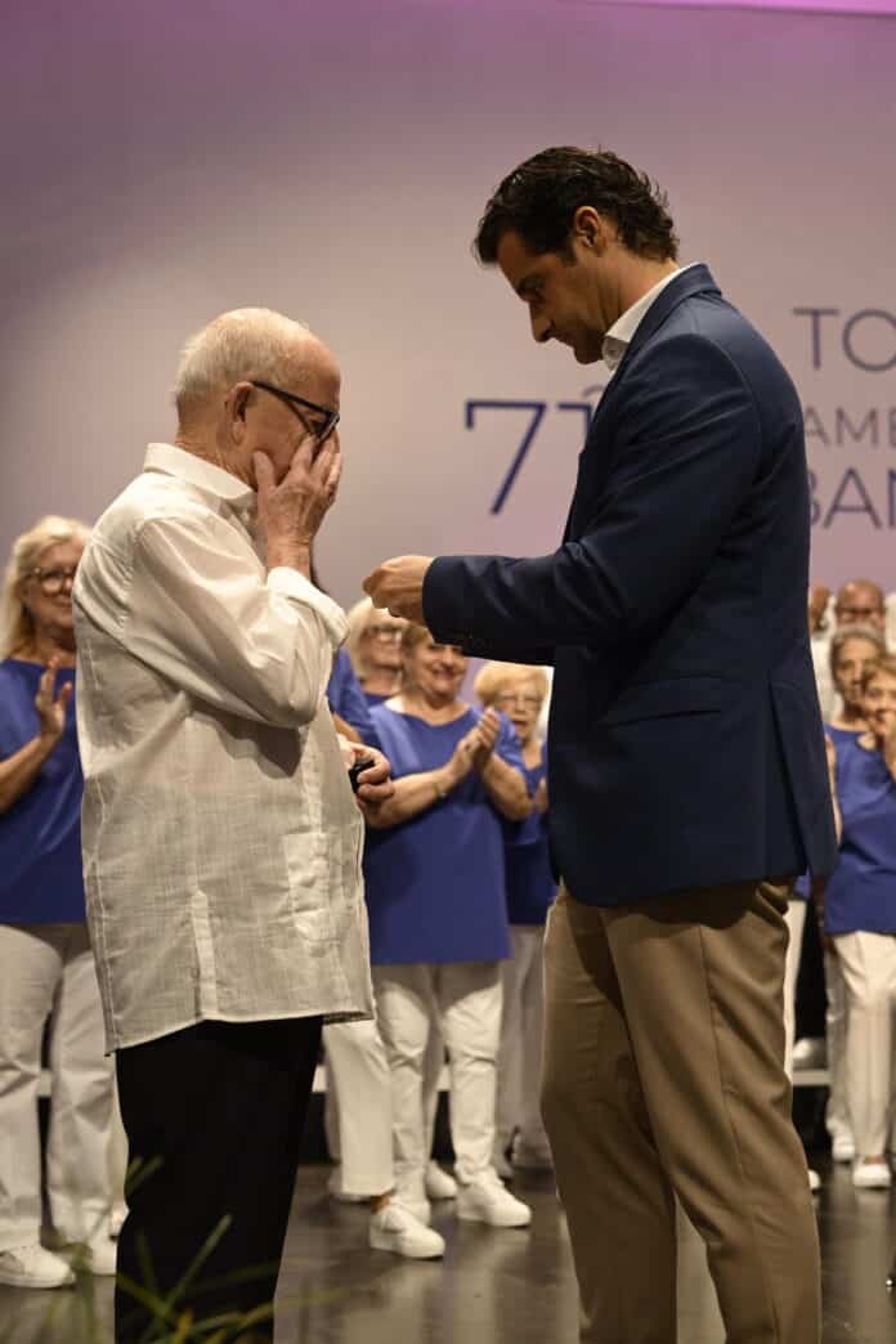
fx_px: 2314
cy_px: 672
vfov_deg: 32.4
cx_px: 448
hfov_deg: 21.9
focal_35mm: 62
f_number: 4
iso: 2500
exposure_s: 1/320
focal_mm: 62
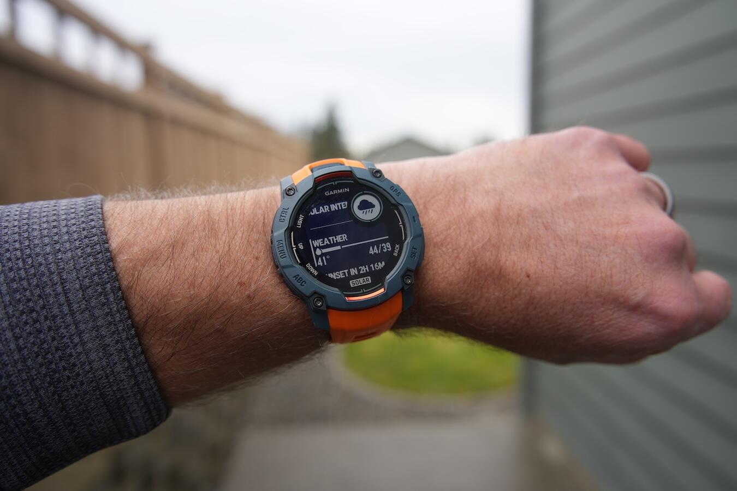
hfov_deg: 65.5
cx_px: 368
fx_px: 573
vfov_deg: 46.4
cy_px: 246
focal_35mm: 28
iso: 100
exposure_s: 1/80
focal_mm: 28
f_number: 4.5
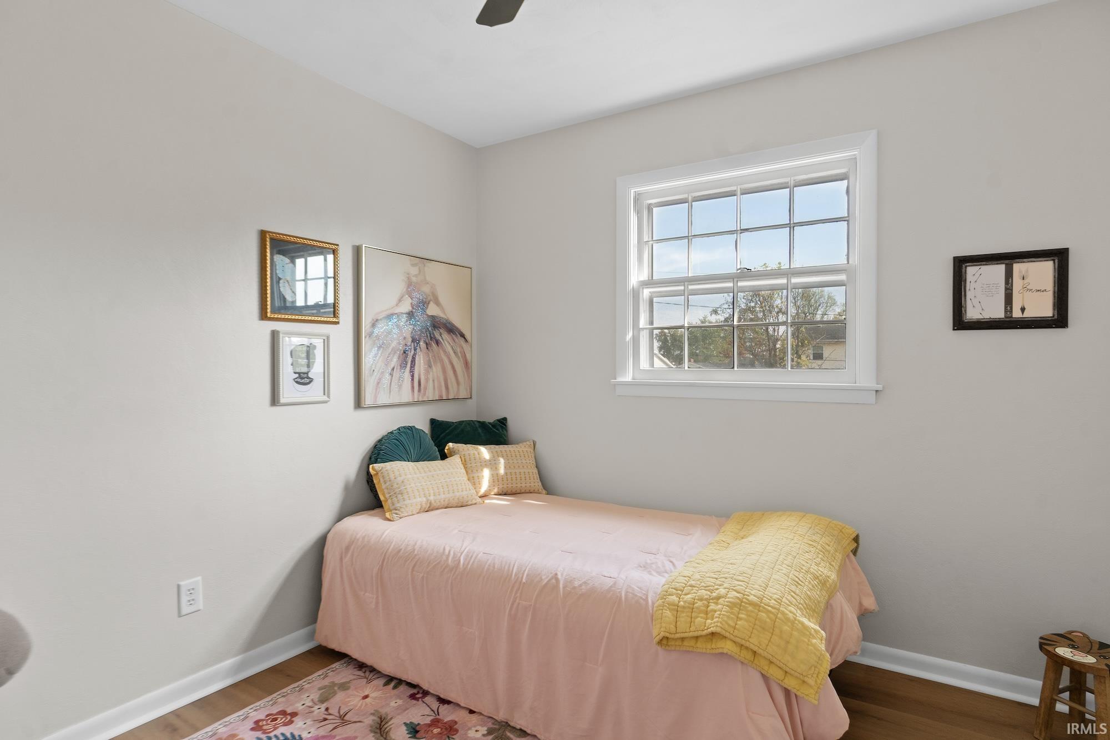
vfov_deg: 67.4
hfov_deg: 90.0
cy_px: 370
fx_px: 555
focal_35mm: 18
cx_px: 555
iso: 160
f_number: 10
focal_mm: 12
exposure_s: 1/3
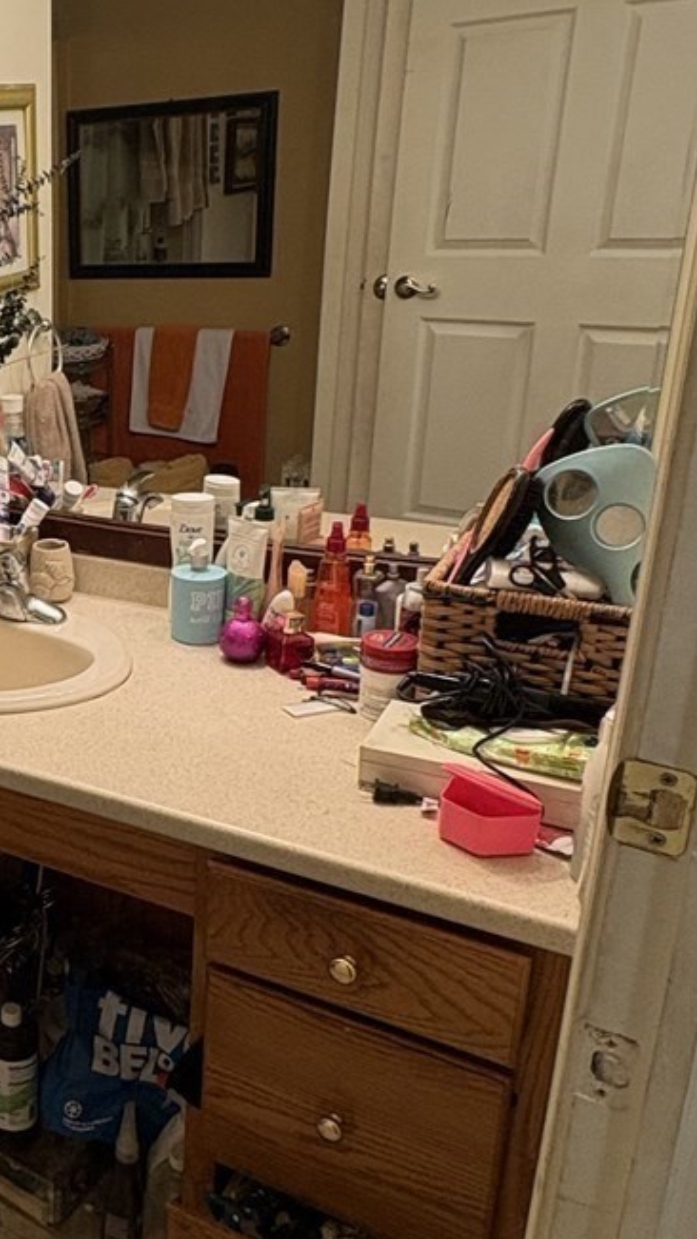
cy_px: 575
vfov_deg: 55.2
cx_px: -141
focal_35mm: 36
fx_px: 1183
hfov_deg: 28.5
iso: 250
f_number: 2.2
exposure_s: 1/60
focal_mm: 2.22
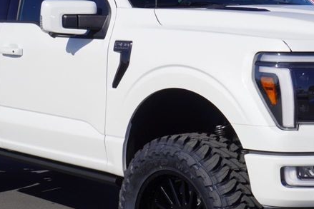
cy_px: 128
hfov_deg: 22.4
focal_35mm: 91
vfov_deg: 15.0
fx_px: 794
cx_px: 167
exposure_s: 1/500
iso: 100
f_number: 8
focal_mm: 26
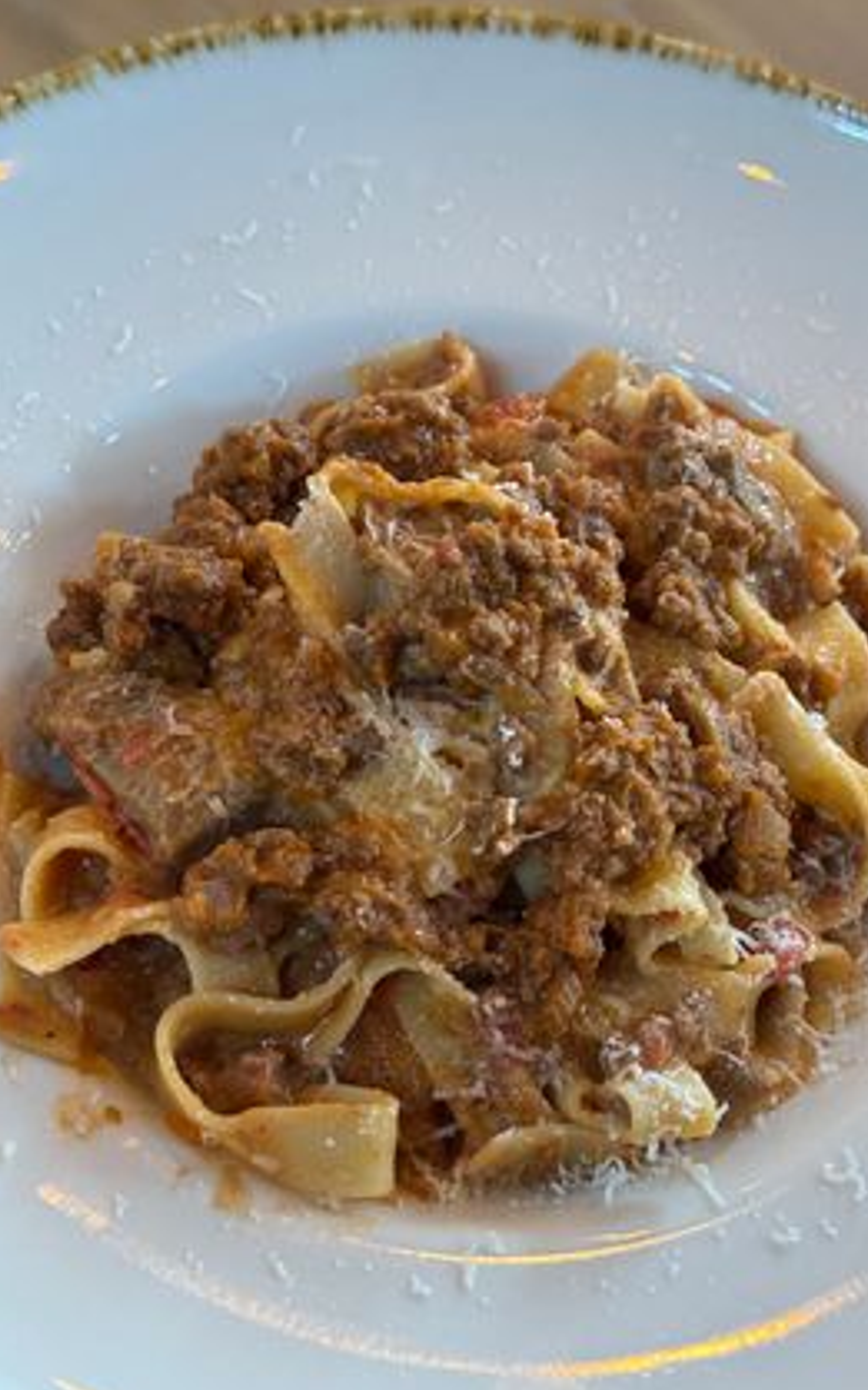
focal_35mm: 52
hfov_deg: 24.8
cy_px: 703
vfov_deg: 38.9
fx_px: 1970
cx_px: 469
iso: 250
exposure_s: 1/50
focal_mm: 6.76
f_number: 1.78
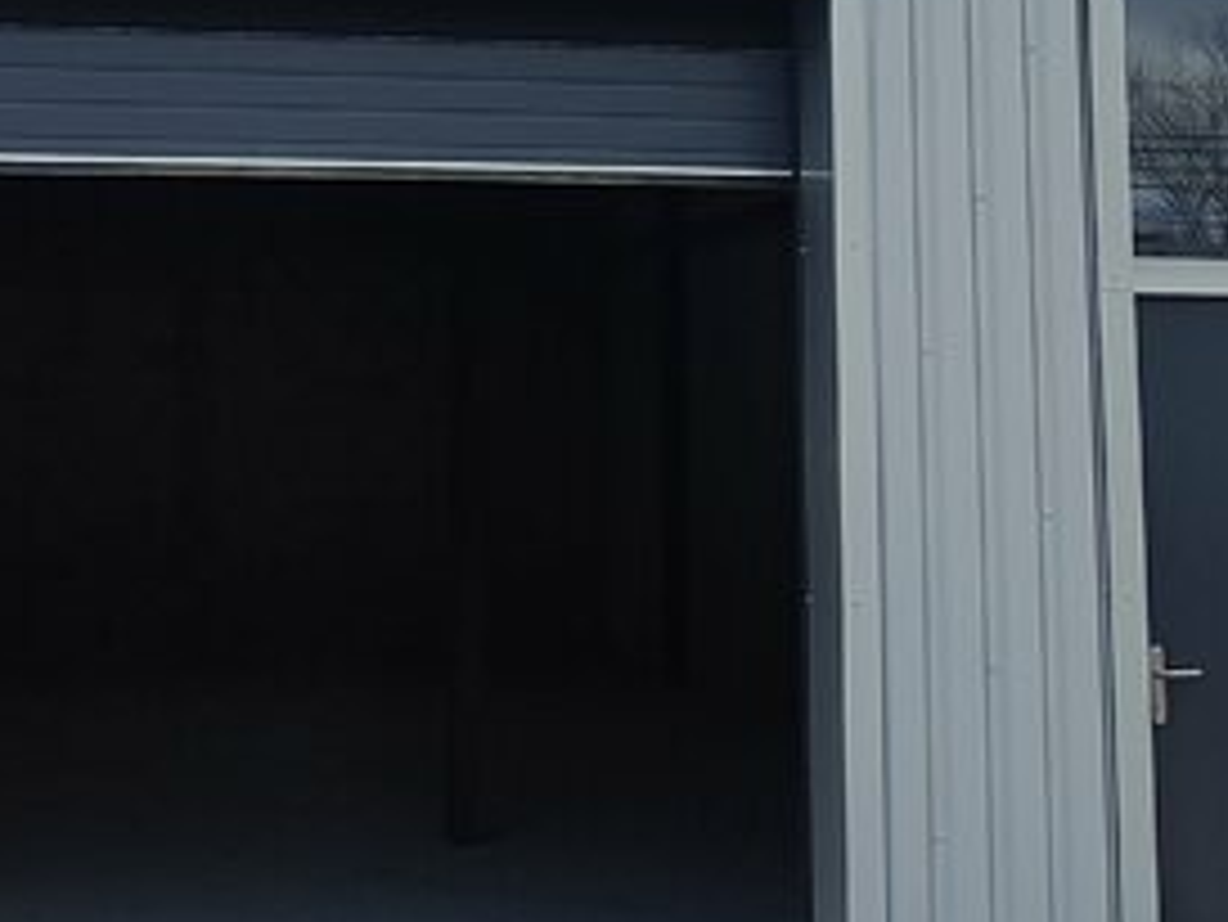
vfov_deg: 16.1
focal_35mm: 88
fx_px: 3123
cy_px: -175
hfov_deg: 22.2
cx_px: 670
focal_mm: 5.95
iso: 50
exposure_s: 1/531
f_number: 1.89
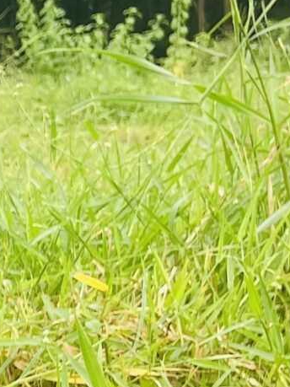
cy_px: 332
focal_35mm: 145
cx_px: -456
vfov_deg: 13.5
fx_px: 1620
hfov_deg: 9.0
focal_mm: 5.1
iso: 50
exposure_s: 1/447
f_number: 1.6
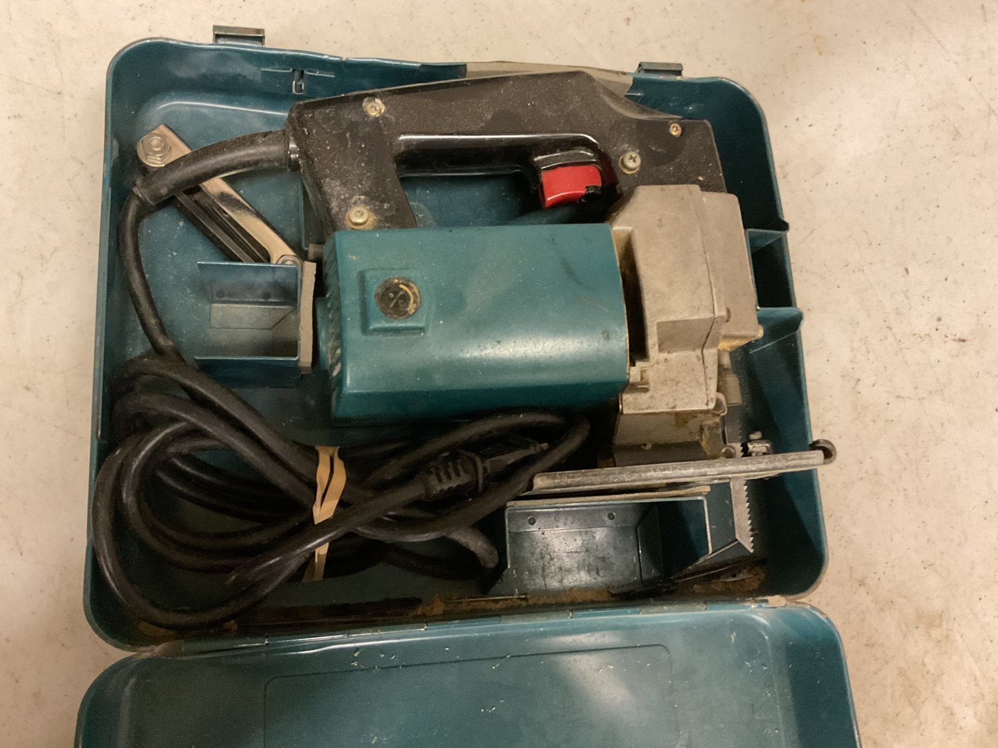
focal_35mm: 29
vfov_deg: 48.2
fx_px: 836
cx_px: 499
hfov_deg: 61.7
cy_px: 374
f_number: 1.8
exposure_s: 1/24
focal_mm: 3
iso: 500
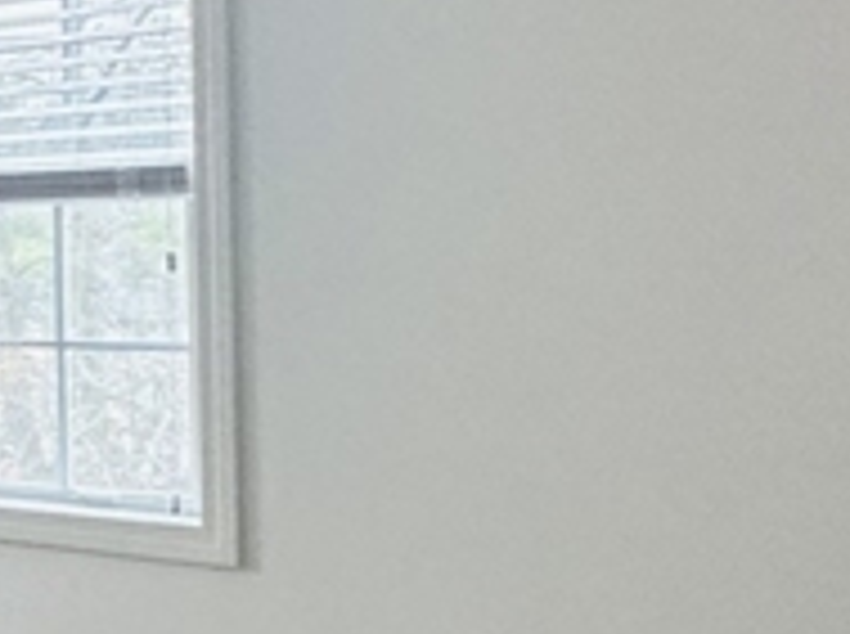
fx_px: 1863
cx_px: -733
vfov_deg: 19.3
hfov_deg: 18.9
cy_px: 256
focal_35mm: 76
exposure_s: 1/120
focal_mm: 2.22
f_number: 2.2
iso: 125
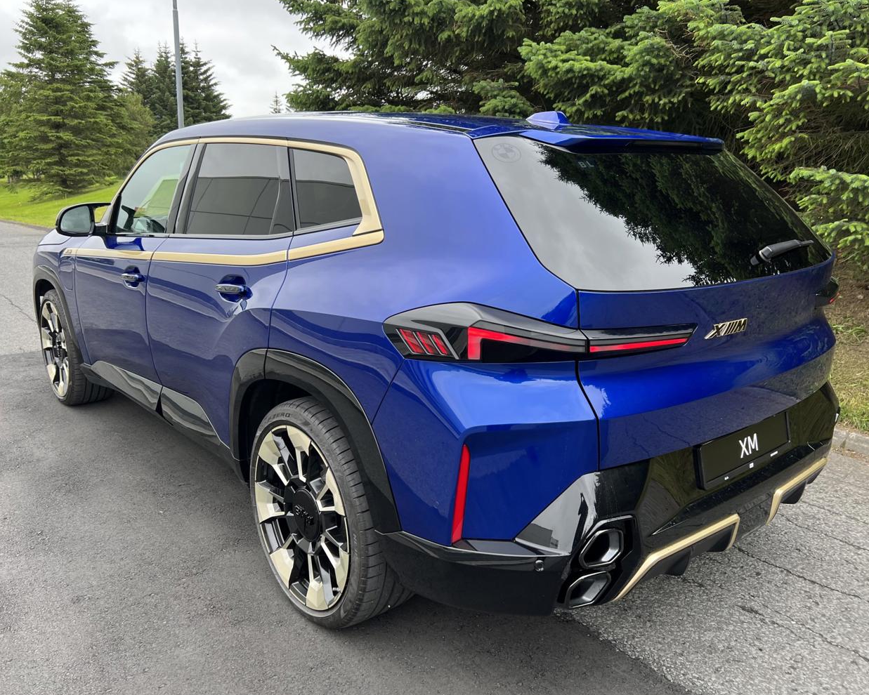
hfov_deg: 62.2
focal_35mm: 28
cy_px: 346
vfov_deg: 51.5
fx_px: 720
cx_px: 434
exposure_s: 1/282
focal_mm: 5.7
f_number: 1.5
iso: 40
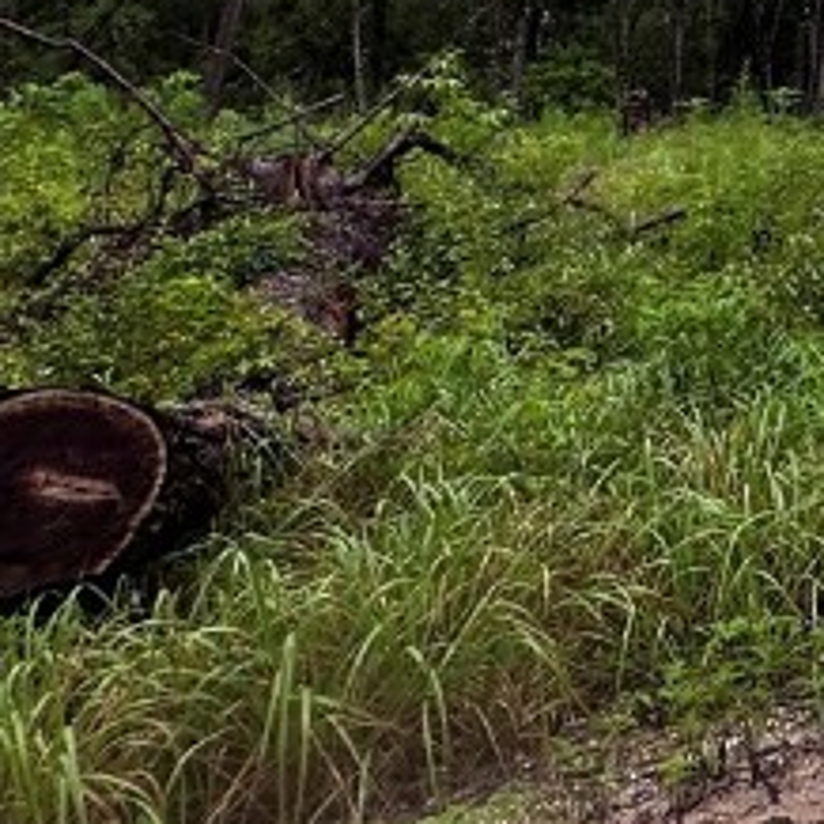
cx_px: 1433
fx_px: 1562
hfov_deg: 21.2
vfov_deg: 27.3
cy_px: -57
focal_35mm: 58
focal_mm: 2.22
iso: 40
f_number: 2.2
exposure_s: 1/99
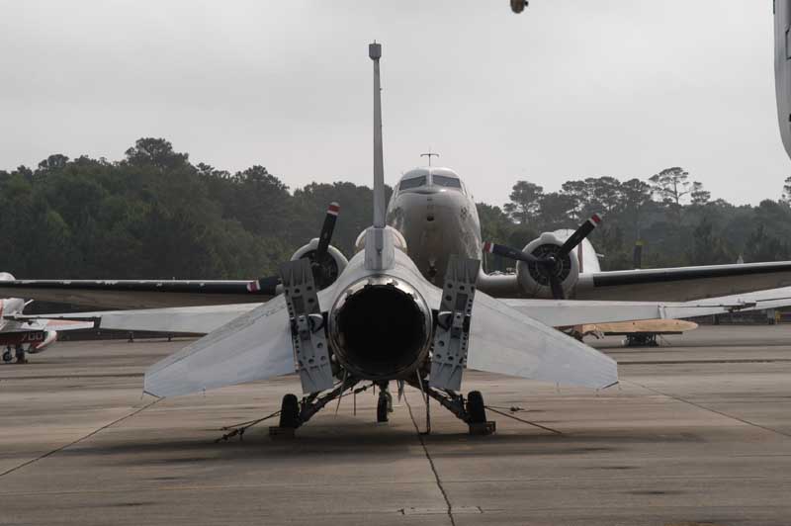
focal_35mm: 128
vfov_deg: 10.7
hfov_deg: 16.1
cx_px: 396
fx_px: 2799
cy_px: 263
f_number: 10
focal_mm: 85
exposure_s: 1/350
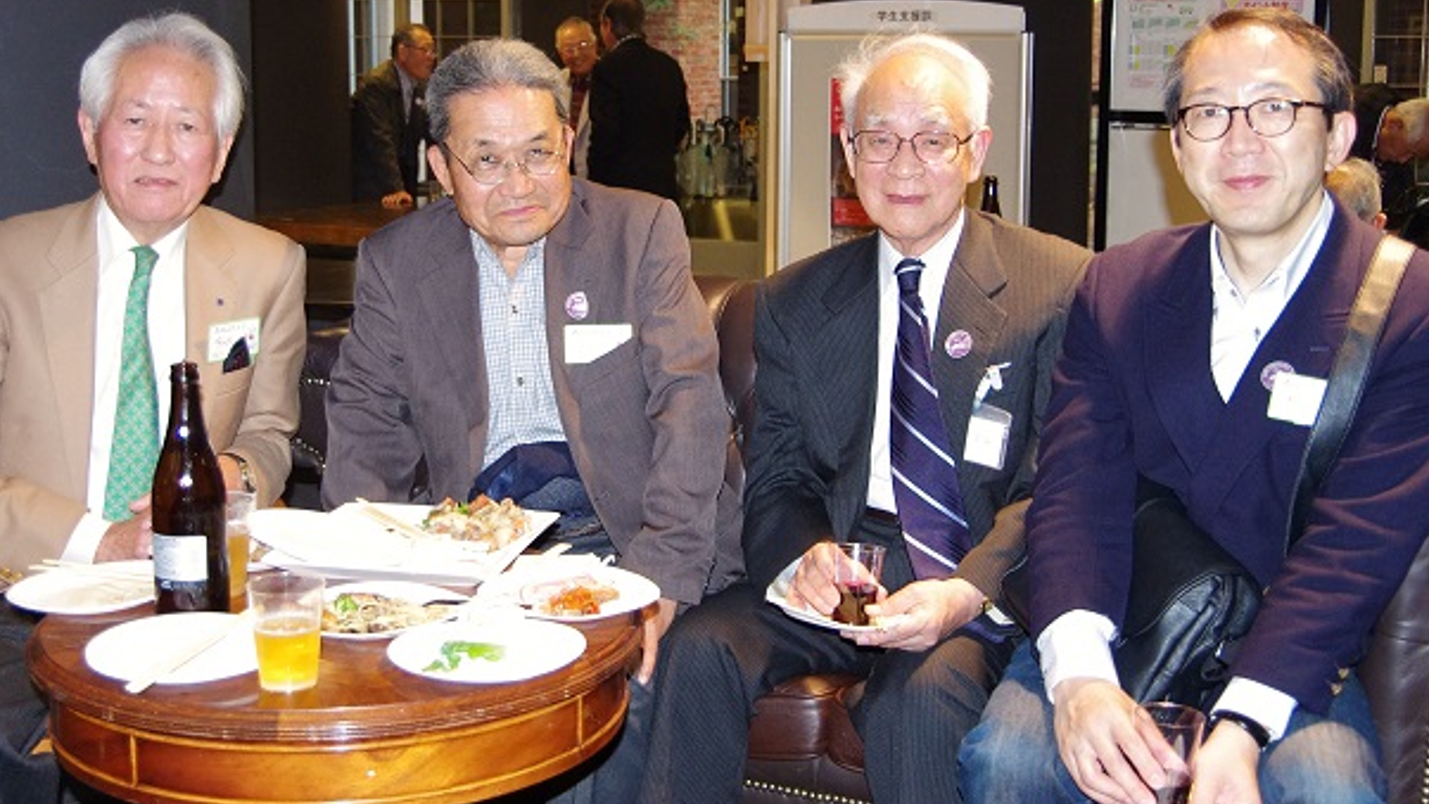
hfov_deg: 41.3
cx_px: 693
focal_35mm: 50
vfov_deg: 23.9
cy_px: 288
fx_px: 1895
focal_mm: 24
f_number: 4
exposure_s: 1/60
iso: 1600
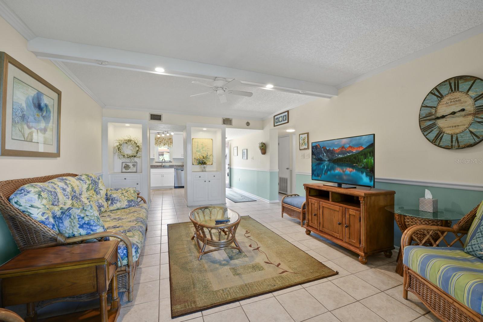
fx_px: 188
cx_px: 242
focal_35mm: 14
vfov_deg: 81.2
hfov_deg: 104.2
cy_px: 161
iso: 320
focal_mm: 14
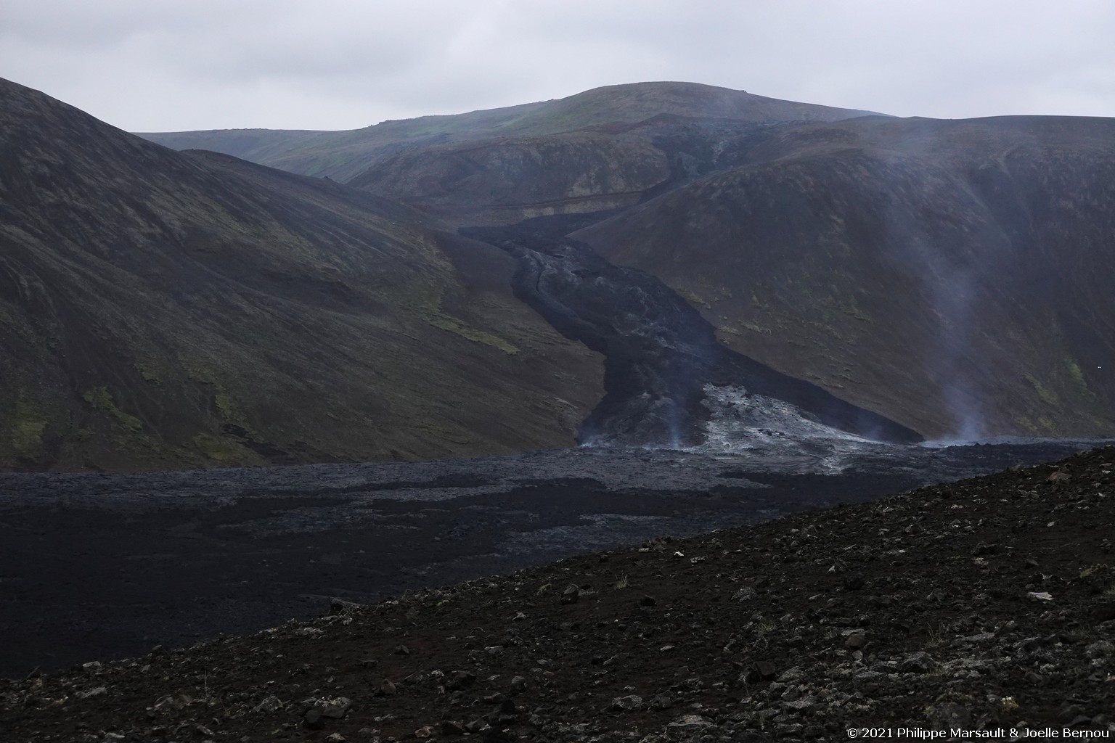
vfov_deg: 19.5
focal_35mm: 70
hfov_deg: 28.8
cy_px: 372
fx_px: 2168
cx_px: 558
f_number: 4
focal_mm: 25.85
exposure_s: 1/800
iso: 800
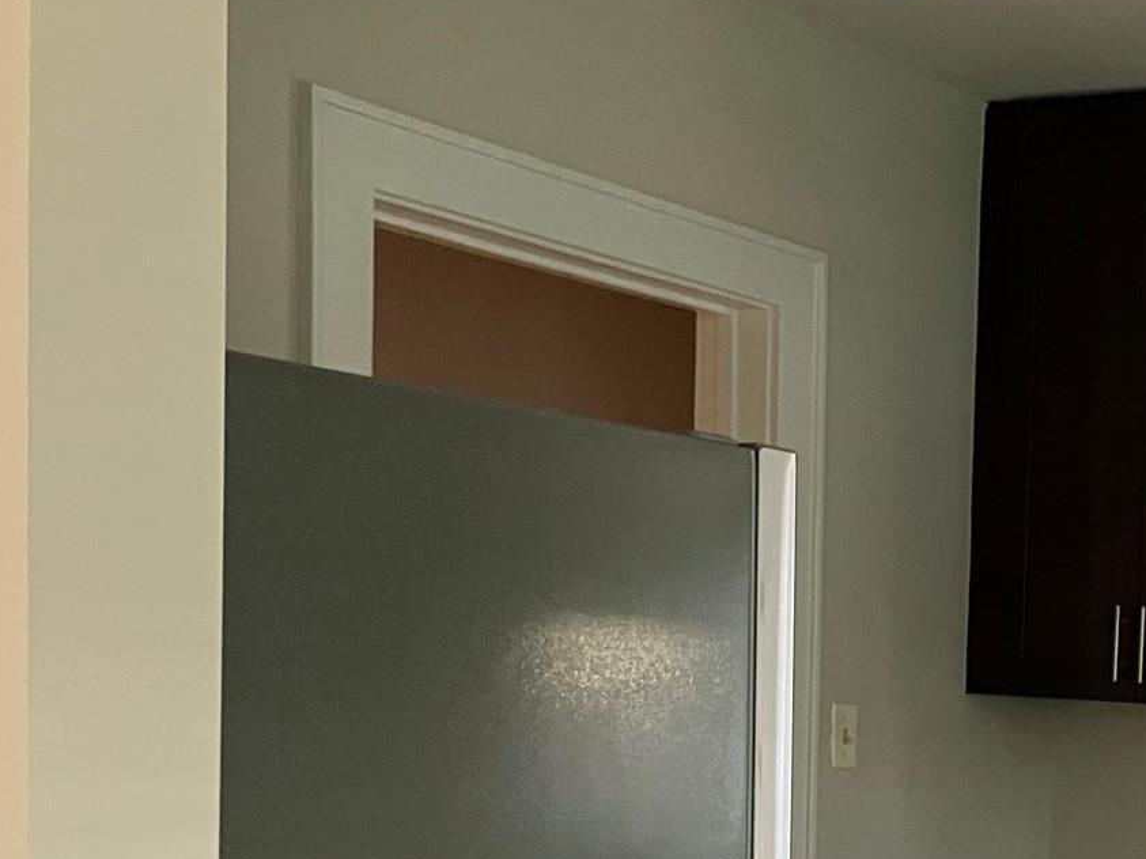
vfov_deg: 20.8
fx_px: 2251
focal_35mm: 68
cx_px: 1317
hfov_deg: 26.0
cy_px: 875
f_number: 1.8
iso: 320
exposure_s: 1/45
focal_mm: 3.99
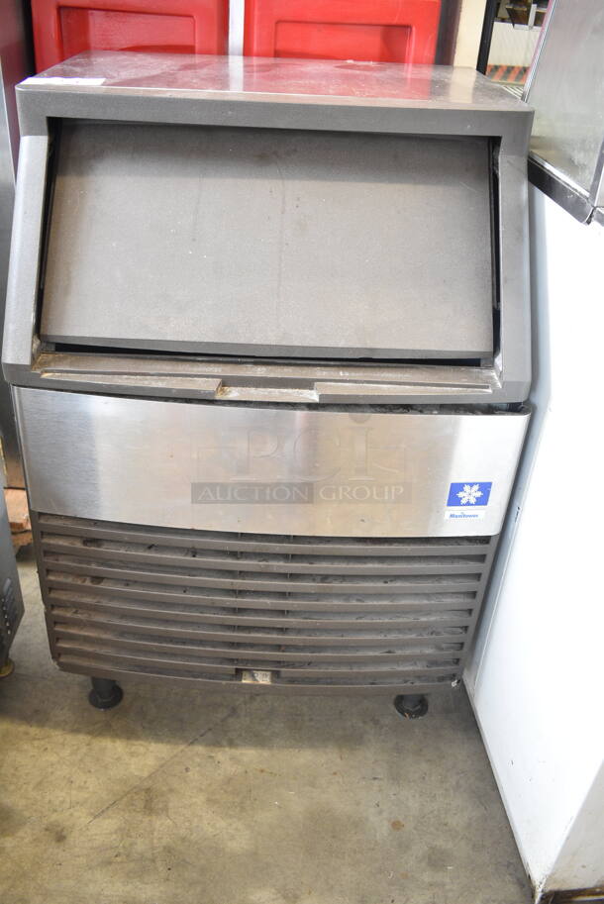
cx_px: 302
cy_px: 452
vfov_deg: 59.5
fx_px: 791
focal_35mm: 32
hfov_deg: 41.8
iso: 1250
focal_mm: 21
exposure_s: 1/30
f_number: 3.8
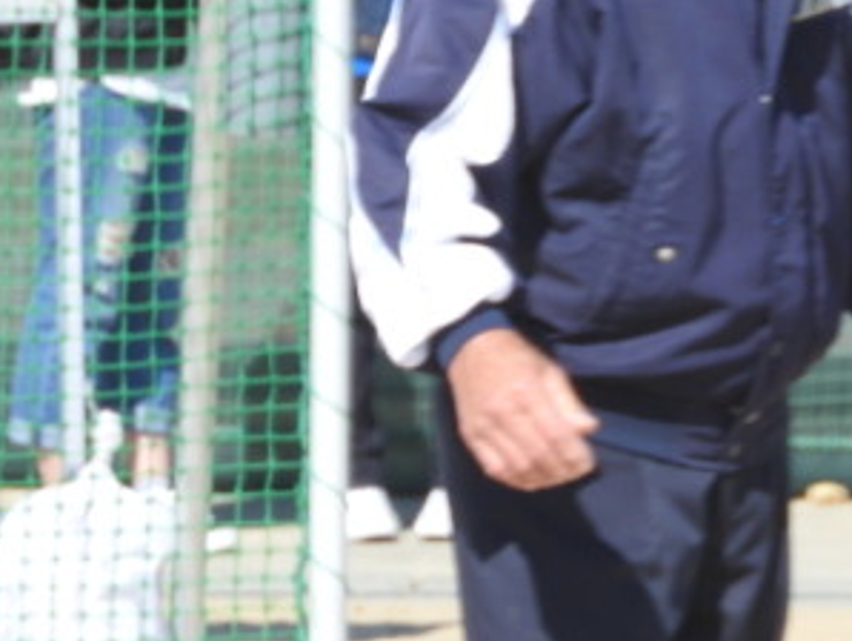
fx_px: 16356
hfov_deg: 3.0
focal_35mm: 664
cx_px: 592
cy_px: 14
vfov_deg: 2.2
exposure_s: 1/320
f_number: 5.5
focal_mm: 59.1
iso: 100
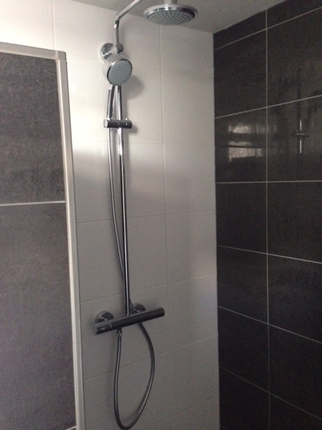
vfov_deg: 55.4
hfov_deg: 42.9
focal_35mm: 33
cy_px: 215
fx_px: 409
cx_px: 161
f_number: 2.4
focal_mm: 4.12
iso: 400
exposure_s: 1/15
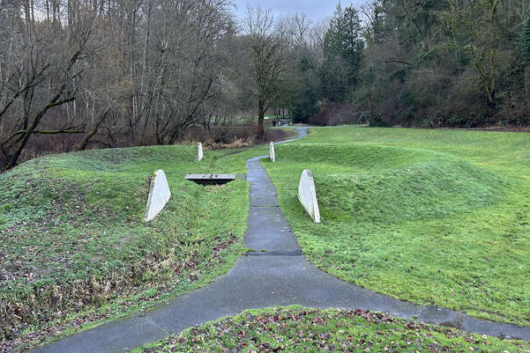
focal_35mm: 36
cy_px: 165
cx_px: 237
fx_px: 530
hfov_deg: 53.0
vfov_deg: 36.9
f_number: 1.5
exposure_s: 1/121
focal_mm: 5.7
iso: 100
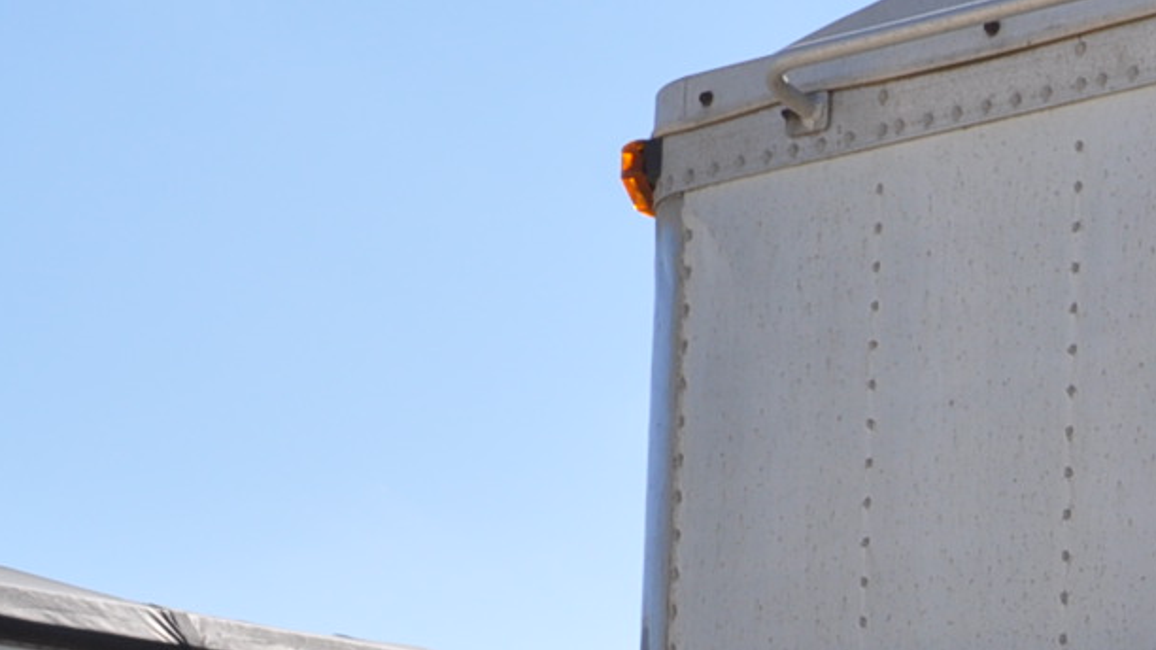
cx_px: 1862
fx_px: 3371
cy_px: 967
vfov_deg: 10.6
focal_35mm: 110
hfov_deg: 17.1
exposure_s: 1/320
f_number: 9
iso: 200
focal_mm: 20
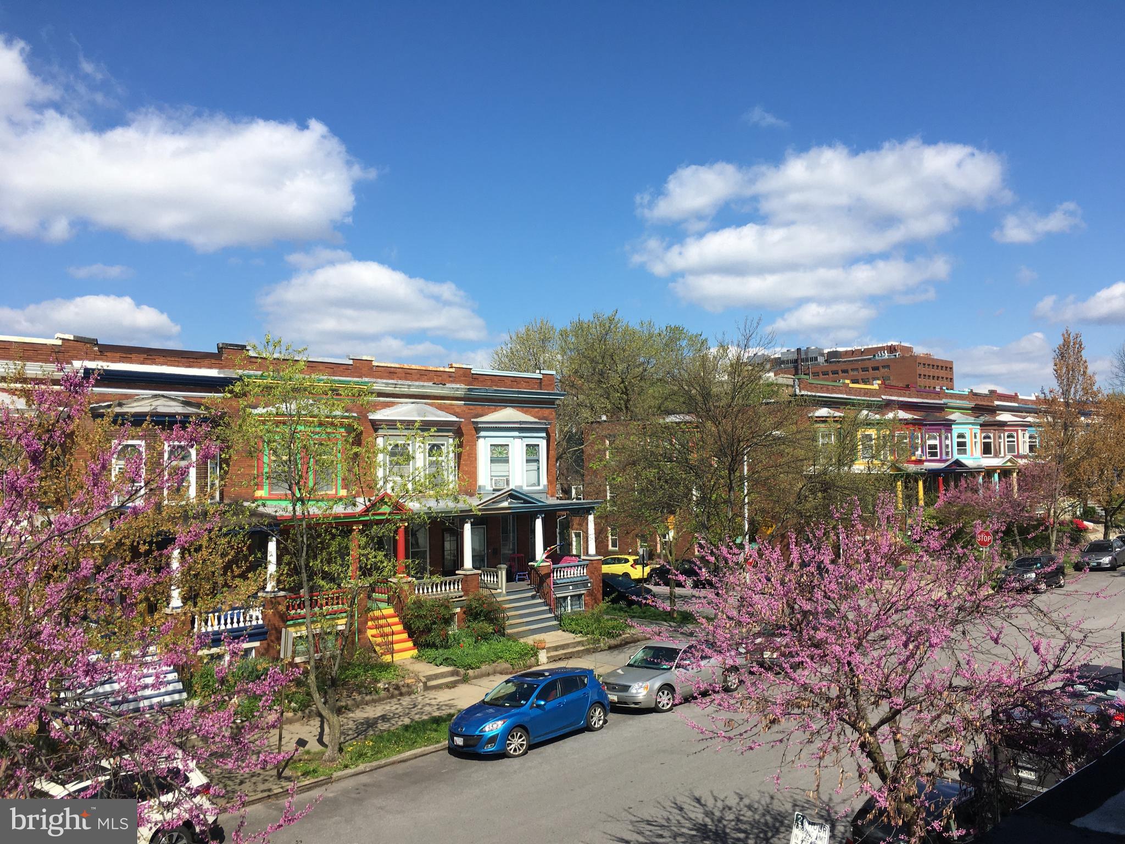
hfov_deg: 61.7
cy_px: 422
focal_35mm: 29
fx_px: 942
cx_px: 562
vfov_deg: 48.2
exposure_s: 1/1538
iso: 25
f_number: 2.2
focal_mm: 4.15
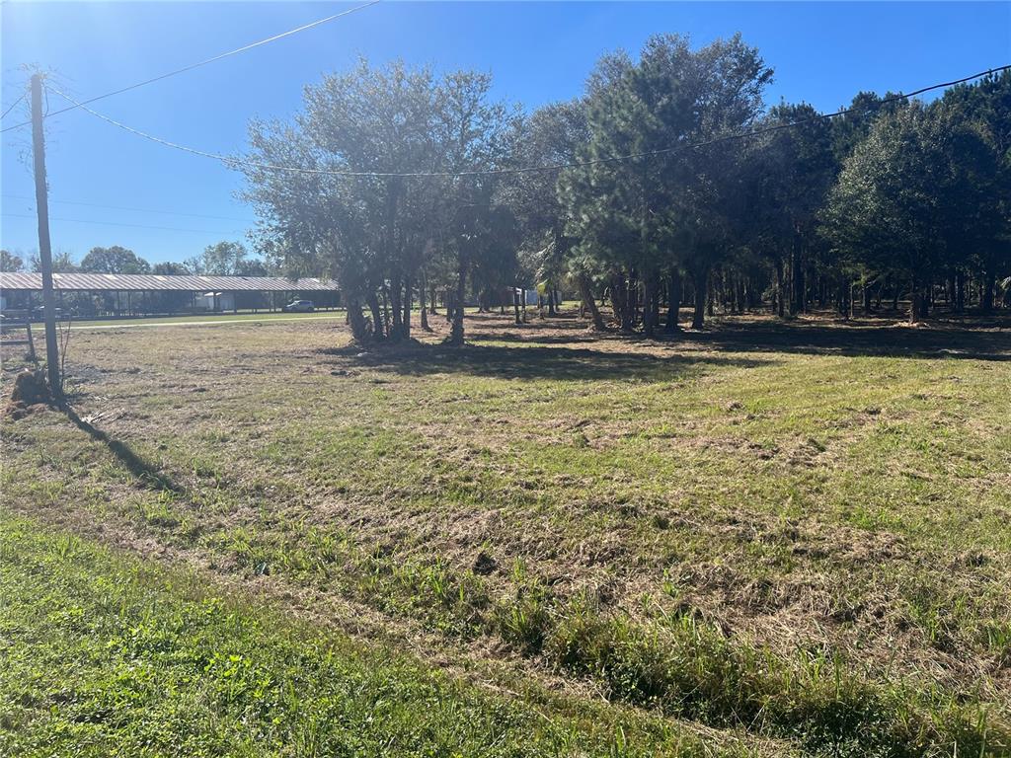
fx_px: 759
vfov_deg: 53.1
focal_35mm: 26
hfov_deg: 67.3
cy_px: 379
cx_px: 506
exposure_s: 1/5319
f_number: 1.5
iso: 50
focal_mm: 5.7
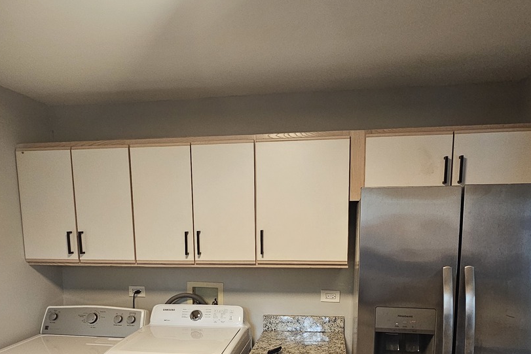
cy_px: 263
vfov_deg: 51.0
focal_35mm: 24
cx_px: 274
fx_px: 354
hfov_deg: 73.7
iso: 320
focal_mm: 2.2
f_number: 2.2
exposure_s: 1/60
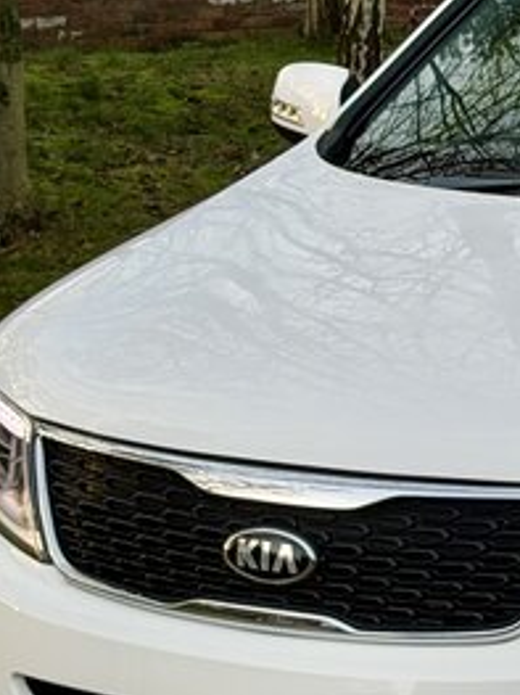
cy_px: 494
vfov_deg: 13.5
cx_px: 842
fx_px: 2927
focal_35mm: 146
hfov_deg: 9.8
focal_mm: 6.76
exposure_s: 1/553
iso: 64
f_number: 1.78
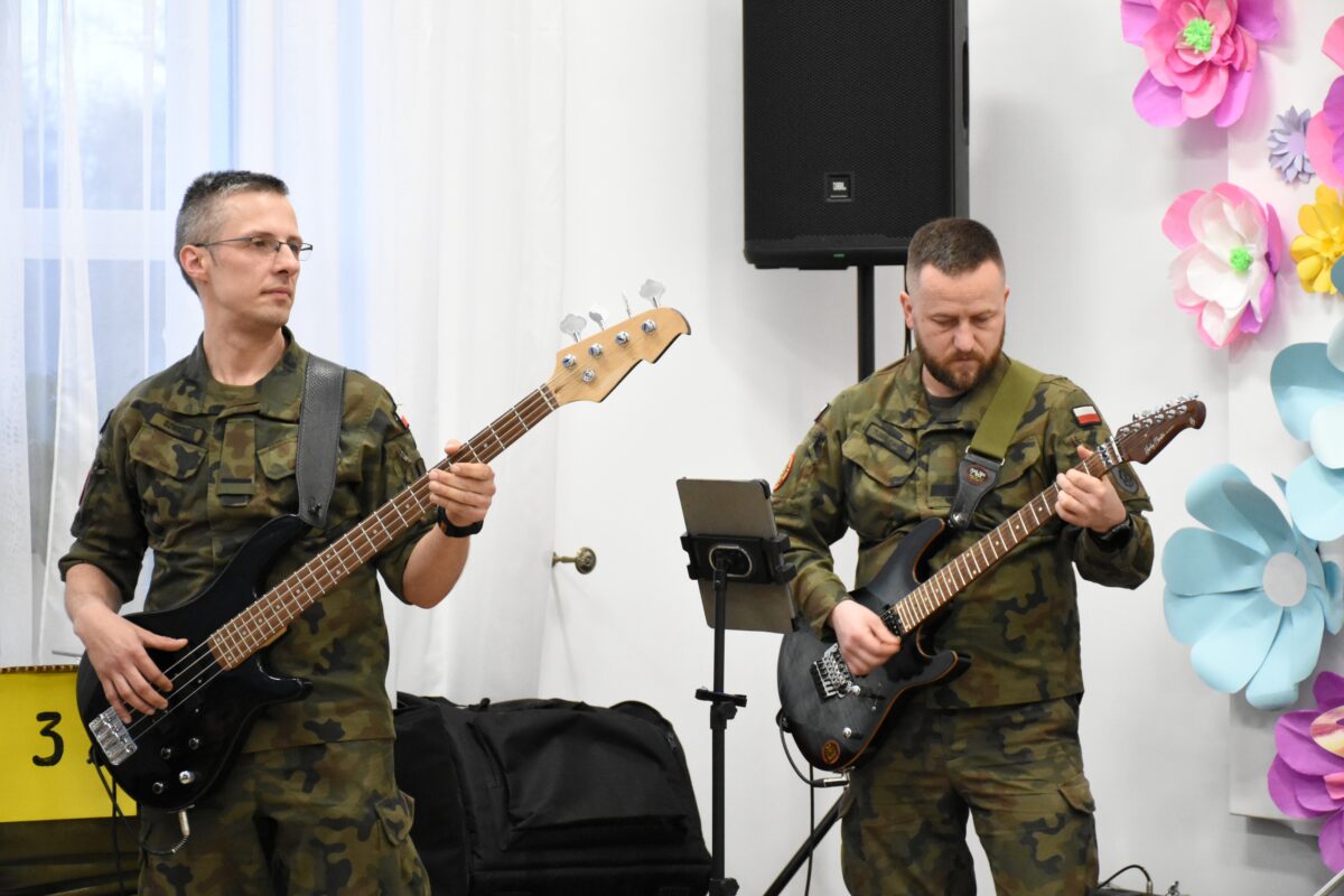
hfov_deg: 19.5
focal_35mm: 105
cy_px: 448
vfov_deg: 13.0
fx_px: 3920
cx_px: 672
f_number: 5
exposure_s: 1/125
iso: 4500
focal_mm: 70
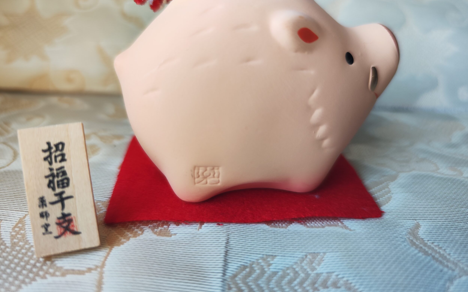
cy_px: 131
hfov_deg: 72.5
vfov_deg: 49.2
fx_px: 319
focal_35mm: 25
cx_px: 231
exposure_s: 1/100
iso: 410
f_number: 1.69
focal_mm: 7.01
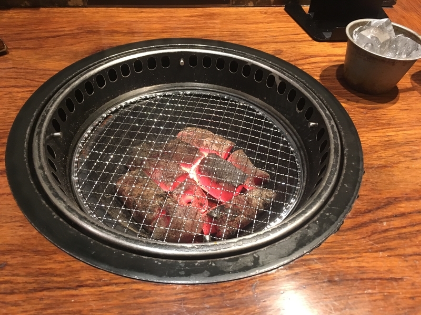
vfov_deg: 48.2
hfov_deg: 61.7
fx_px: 353
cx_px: 210
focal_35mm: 29
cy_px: 158
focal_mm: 4.15
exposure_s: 1/17
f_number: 2.2
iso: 200
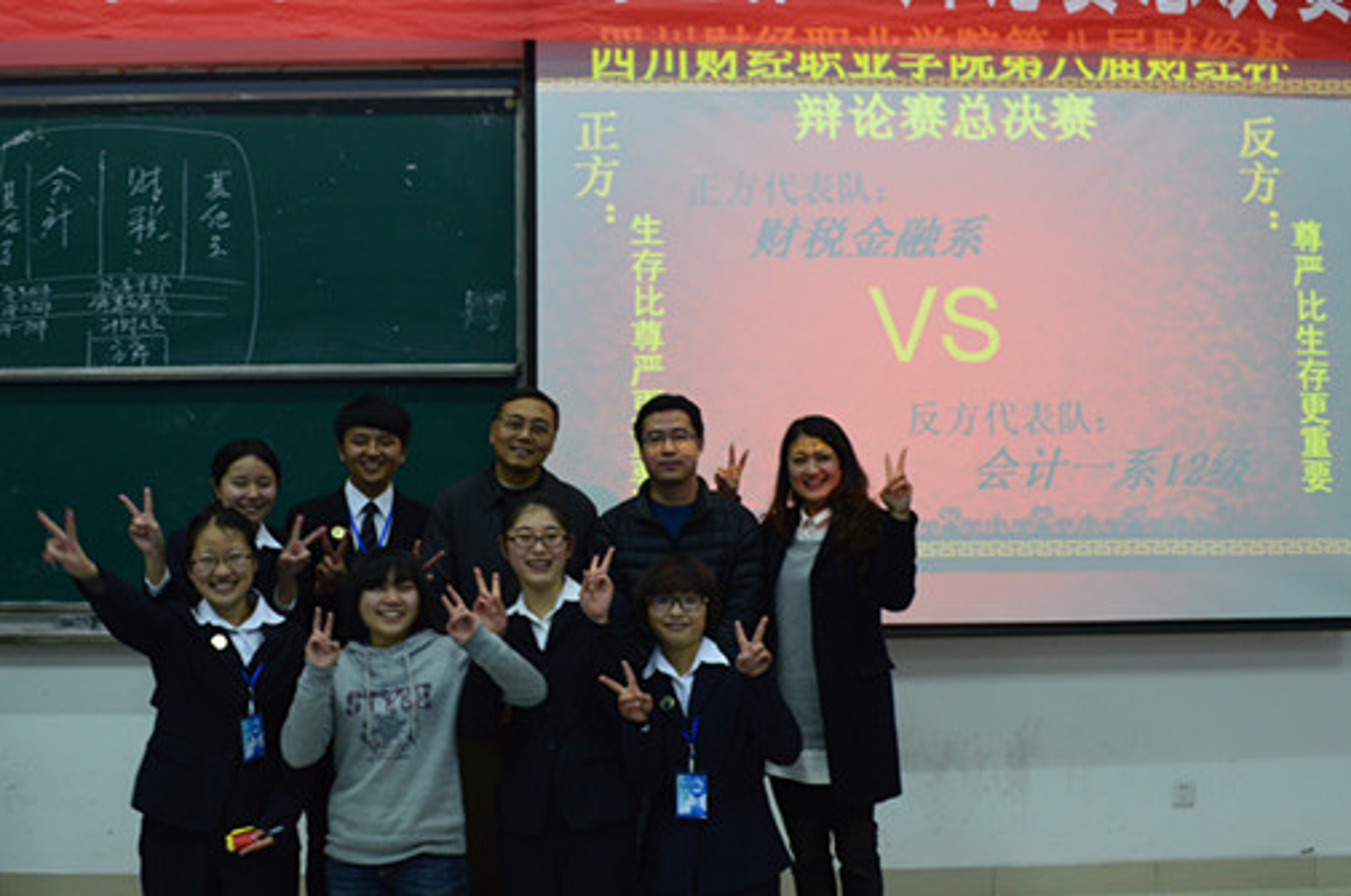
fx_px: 1424
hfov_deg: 50.6
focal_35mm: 38
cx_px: 594
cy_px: 460
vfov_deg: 34.9
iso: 450
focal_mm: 20
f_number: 6.3
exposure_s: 1/15
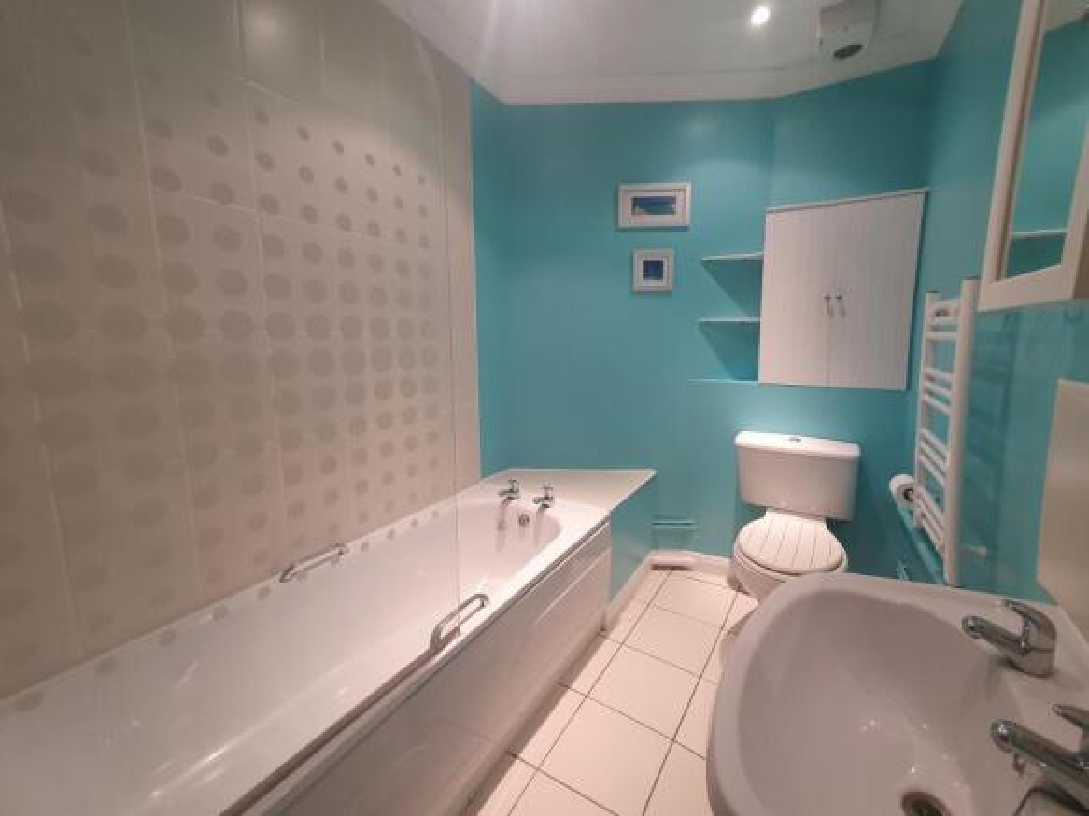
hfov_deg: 106.2
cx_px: 544
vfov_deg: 89.9
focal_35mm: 13
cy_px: 408
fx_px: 409
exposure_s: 1/50
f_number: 2.2
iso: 200
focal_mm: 1.8
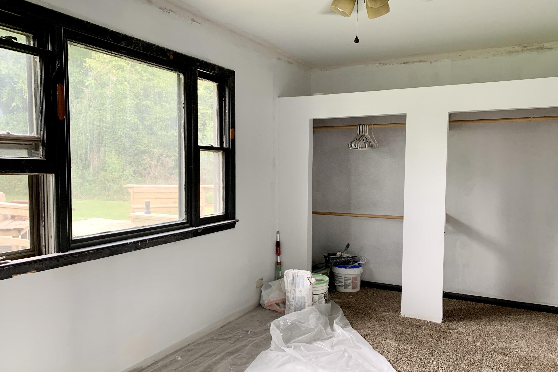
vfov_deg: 46.4
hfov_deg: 65.5
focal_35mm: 28
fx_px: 434
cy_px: 193
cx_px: 280
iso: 100
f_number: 1.8
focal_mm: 4.25
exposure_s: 1/60
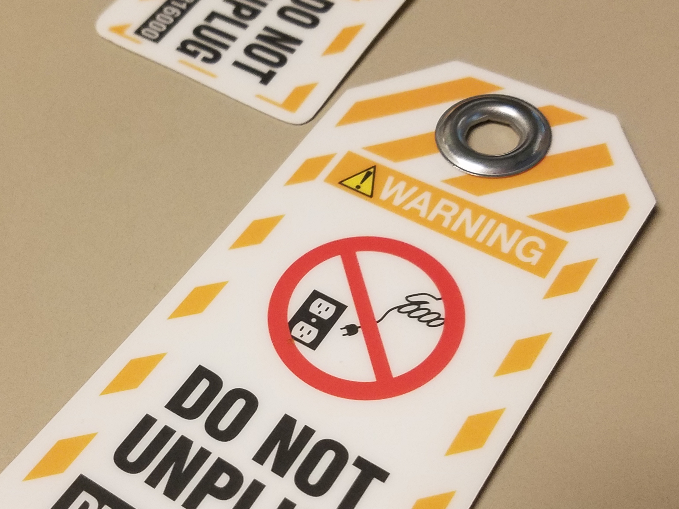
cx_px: 312
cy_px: 308
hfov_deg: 42.0
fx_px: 883
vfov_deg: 32.1
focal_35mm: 45
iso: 160
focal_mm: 4.2
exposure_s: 1/40
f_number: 1.7
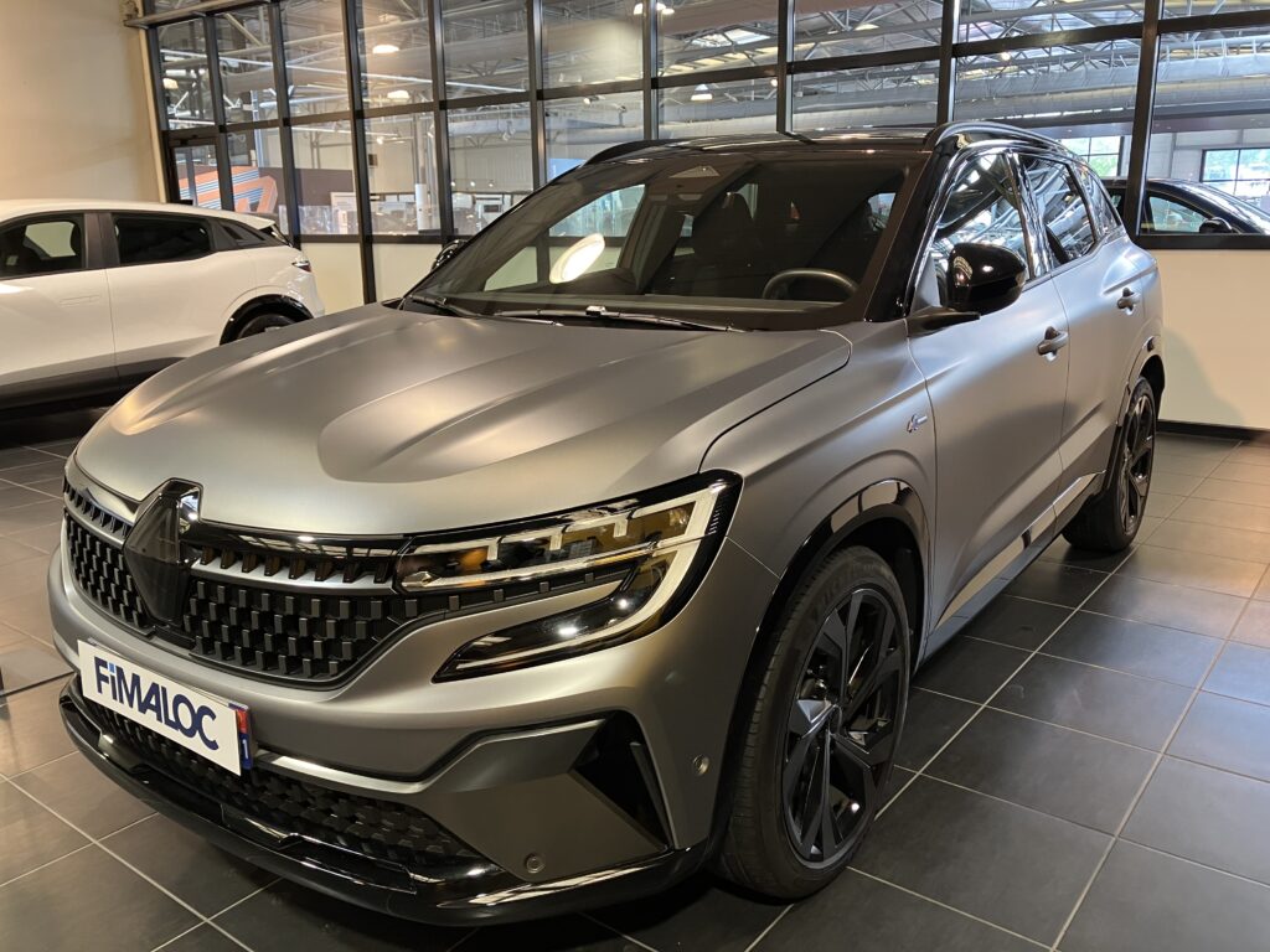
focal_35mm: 28
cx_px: 635
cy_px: 476
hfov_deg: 63.4
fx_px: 1027
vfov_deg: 49.7
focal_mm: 3.99
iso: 160
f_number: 1.8
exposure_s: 1/50
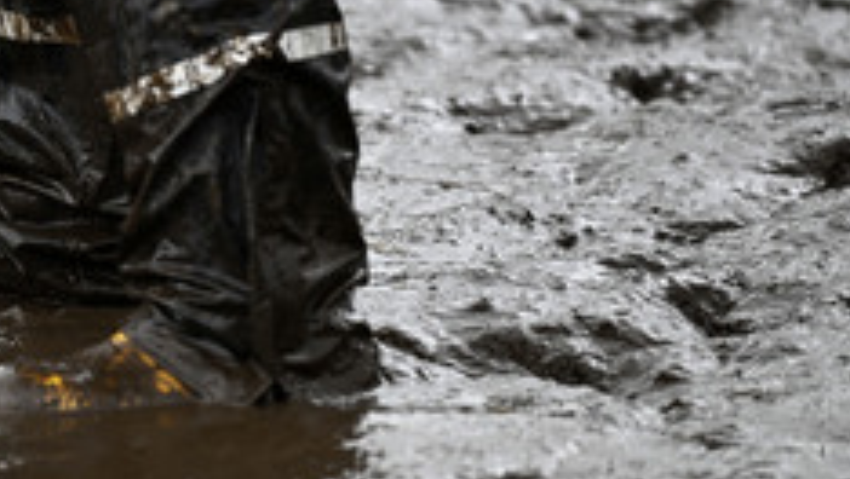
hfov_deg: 5.3
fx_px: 9089
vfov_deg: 3.0
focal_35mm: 403
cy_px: 167
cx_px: 42
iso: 125
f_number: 2.8
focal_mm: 200
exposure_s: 1/320
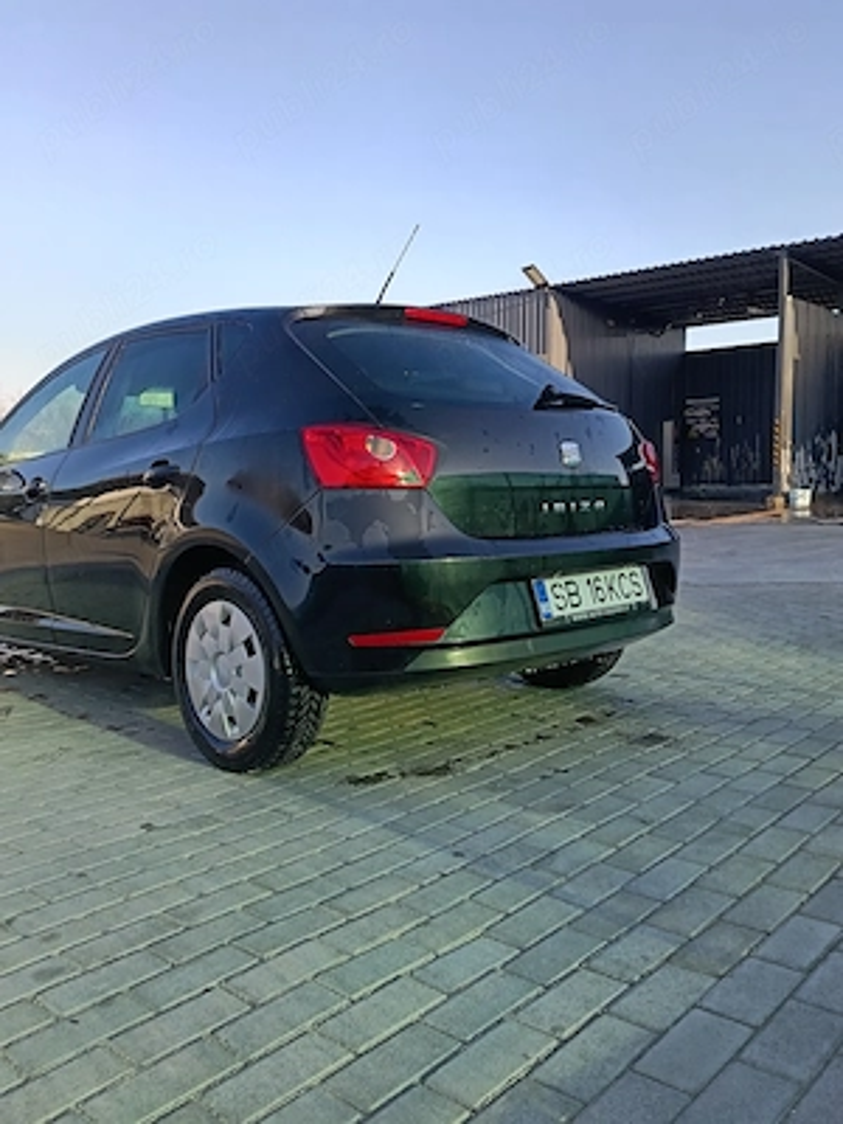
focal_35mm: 29
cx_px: 422
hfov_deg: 48.2
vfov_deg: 61.7
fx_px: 942
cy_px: 562
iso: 100
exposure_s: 1/153
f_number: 1.75
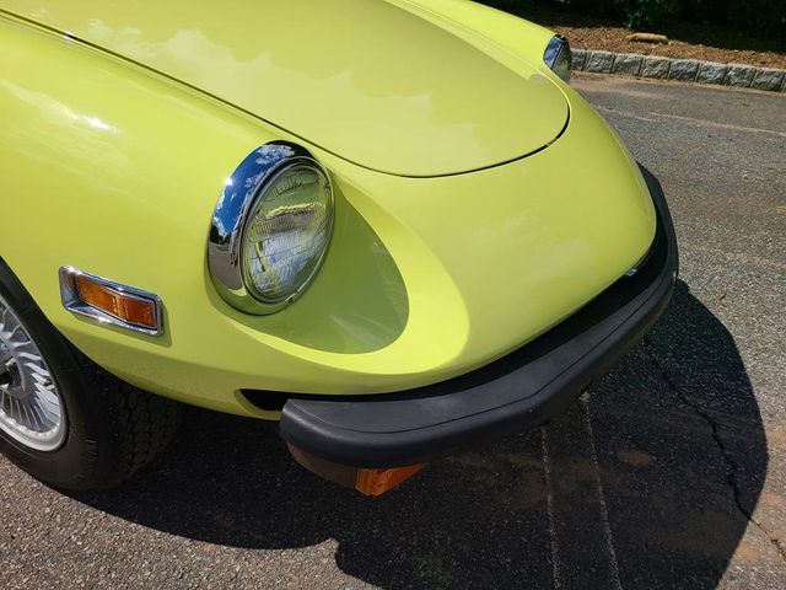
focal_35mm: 26
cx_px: 393
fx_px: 590
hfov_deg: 67.3
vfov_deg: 53.1
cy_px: 295
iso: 40
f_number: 1.8
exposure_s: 1/5954
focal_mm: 5.4
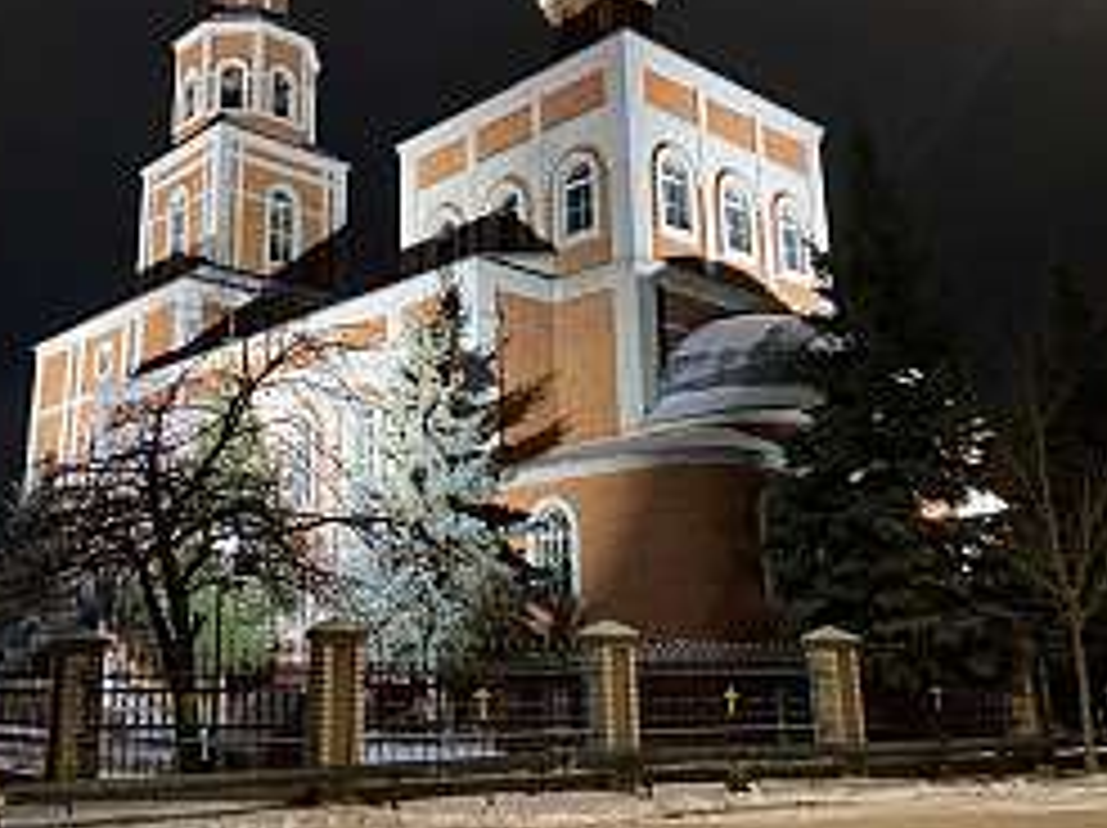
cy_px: 346
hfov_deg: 49.8
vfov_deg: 38.5
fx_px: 1182
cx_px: 432
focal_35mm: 37
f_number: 1.8
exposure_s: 1/40
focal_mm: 4.25
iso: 640
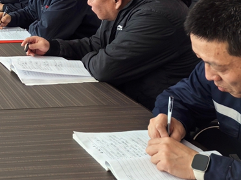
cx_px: -73
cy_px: 17
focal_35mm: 77
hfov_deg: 22.6
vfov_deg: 18.8
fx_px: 536
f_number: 1.9
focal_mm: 5.52
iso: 80
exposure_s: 1/50
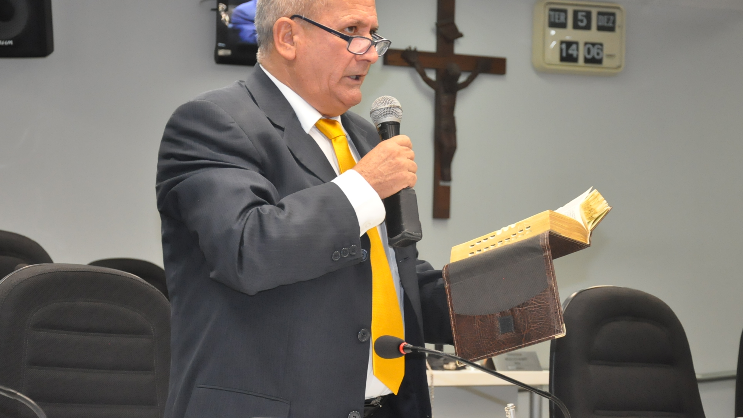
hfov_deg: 20.2
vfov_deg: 11.4
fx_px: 2088
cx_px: 340
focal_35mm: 106
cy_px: 157
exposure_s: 1/80
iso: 2000
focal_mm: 62
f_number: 5.3
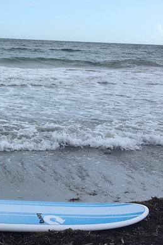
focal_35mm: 61
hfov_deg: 21.0
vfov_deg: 32.2
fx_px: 415
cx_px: -22
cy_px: 55
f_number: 2.2
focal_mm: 4.15
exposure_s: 1/746
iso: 32
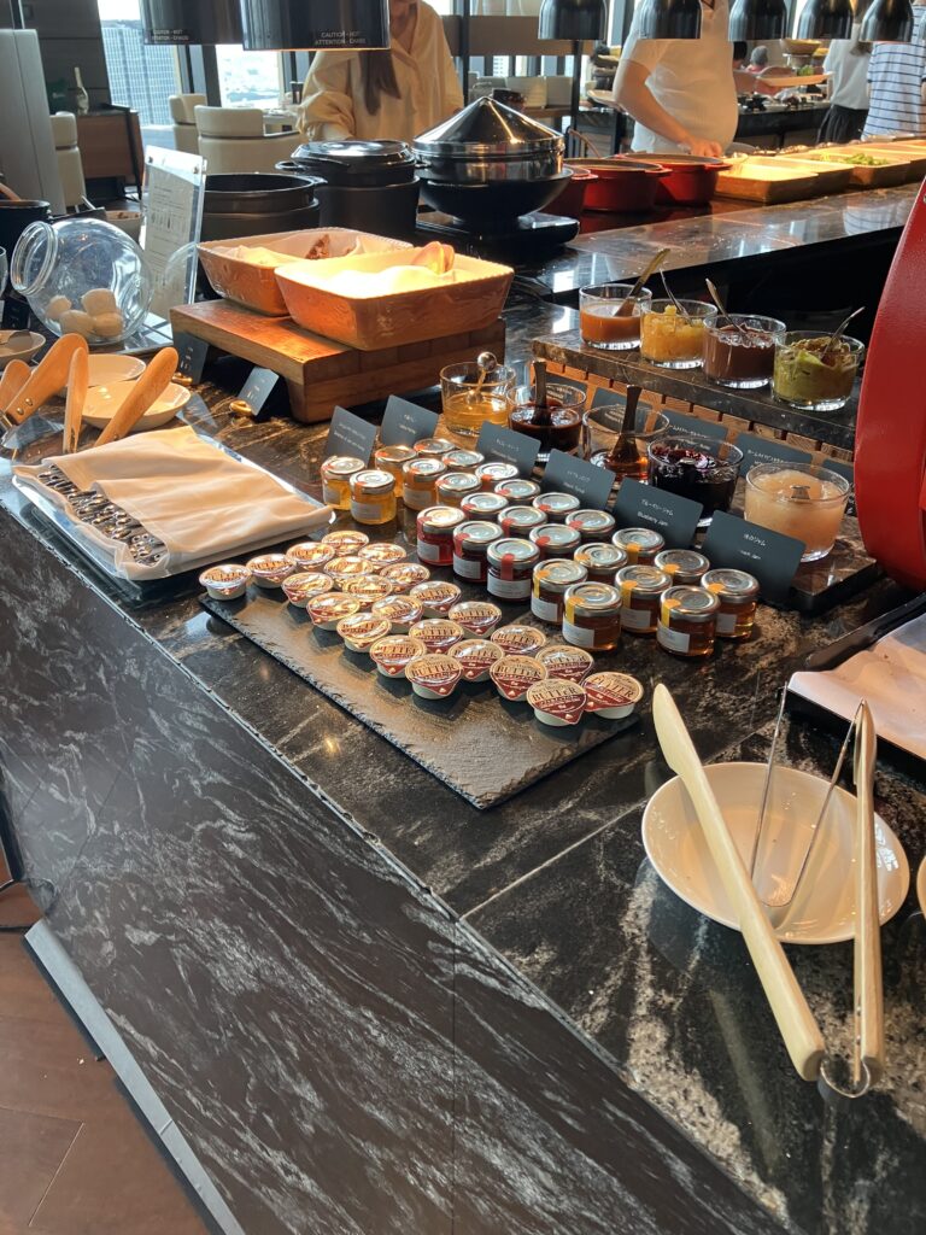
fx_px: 999
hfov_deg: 49.7
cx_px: 463
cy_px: 618
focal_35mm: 28
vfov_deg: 63.4
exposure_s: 1/60
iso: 64
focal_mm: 3.99
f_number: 1.8
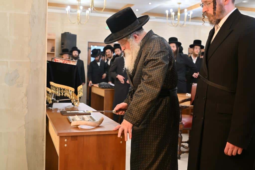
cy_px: 85
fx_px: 290
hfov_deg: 47.4
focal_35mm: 41
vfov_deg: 32.6
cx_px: 128
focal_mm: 41
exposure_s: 1/160
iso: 640
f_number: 4
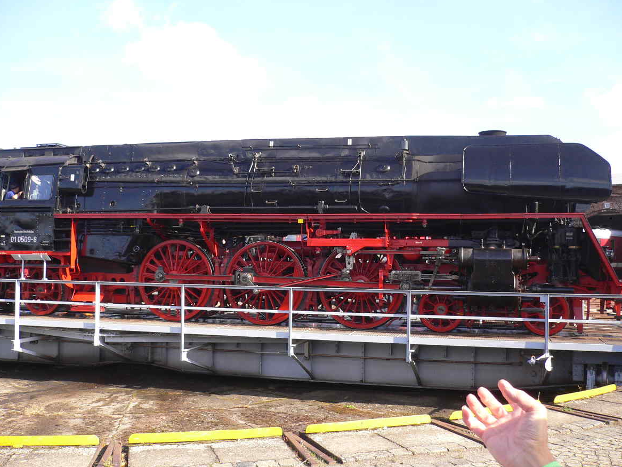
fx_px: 647
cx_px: 313
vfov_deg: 39.6
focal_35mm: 36
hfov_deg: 51.4
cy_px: 230
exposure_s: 1/400
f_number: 2.8
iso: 100
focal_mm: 5.8
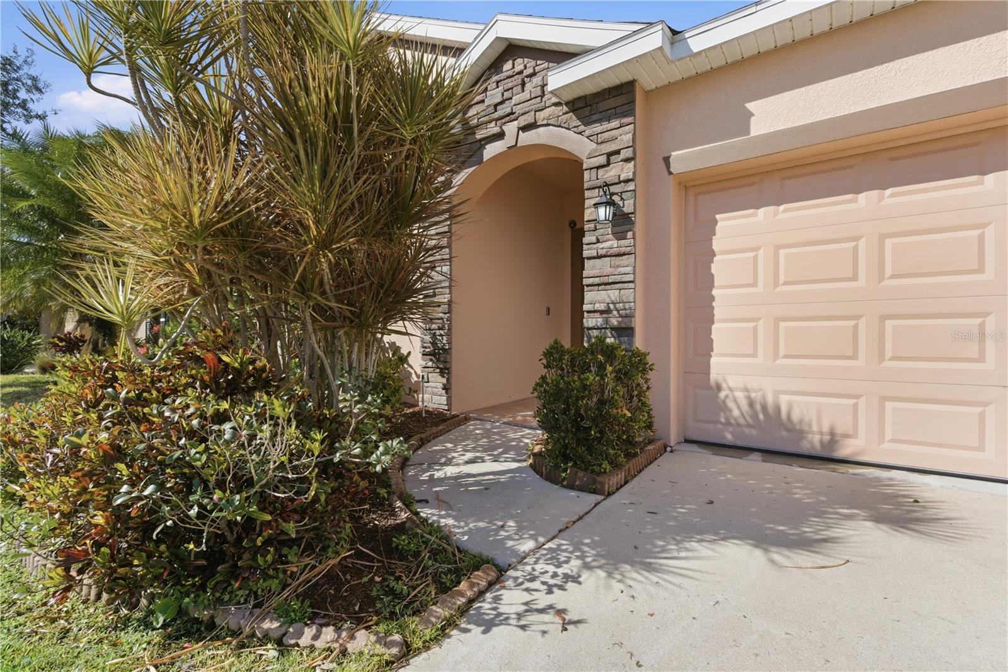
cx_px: 504
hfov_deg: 96.7
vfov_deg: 73.7
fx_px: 448
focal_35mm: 16
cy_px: 336
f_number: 9
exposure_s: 1/800
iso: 125
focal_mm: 16
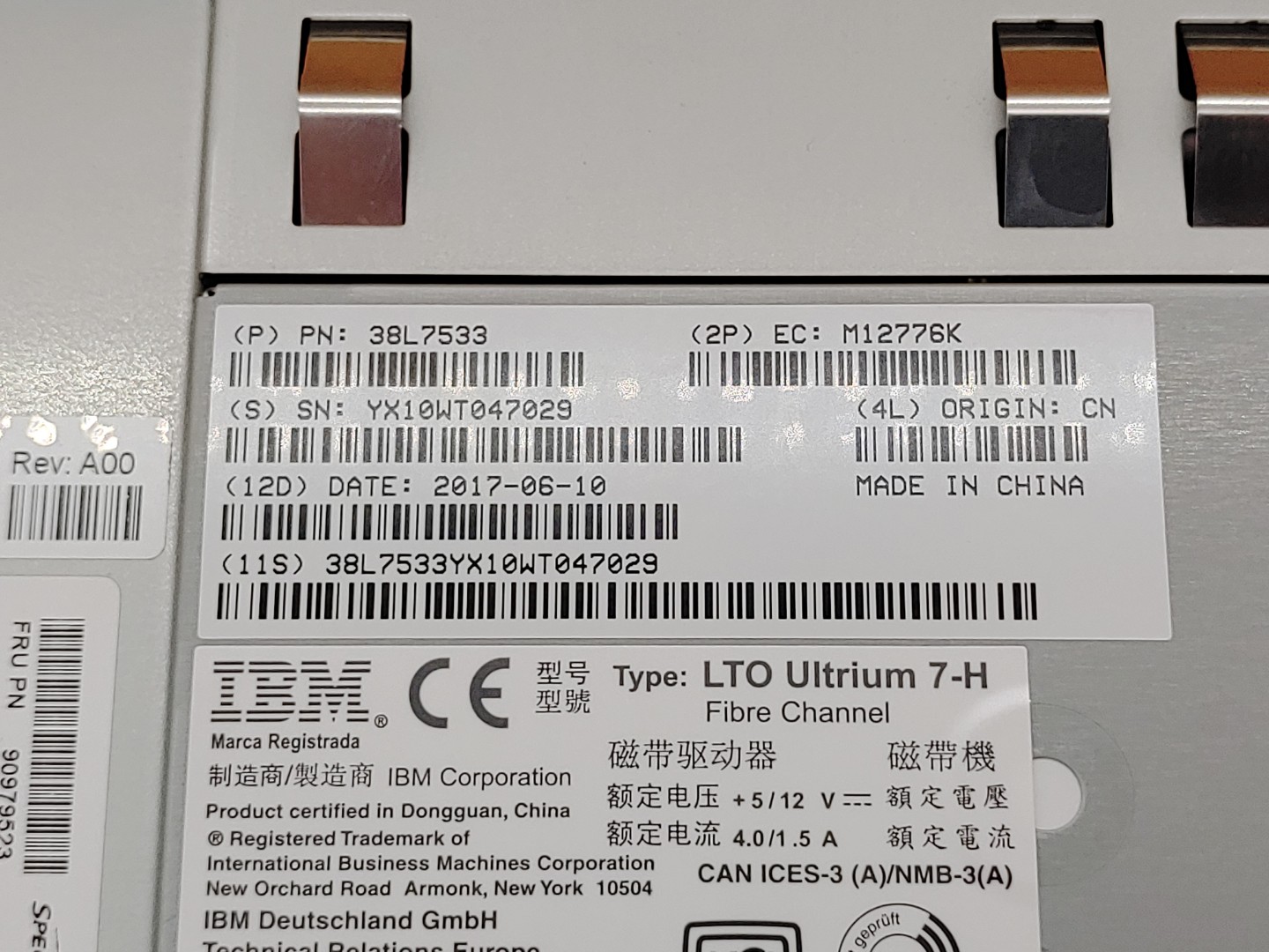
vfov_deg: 23.7
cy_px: 476
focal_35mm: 62
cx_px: 634
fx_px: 2273
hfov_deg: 31.2
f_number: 1.8
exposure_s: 1/185
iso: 50
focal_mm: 4.36
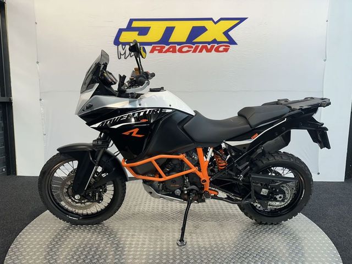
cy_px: 132
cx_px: 176
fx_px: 244
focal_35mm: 24
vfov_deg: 56.8
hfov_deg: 71.6
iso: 64
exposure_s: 1/100
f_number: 1.78
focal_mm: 6.86
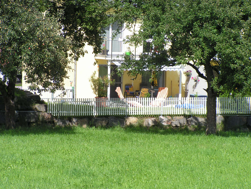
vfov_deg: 9.3
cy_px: 94
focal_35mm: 159
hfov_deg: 12.4
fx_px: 1153
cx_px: 126
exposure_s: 1/320
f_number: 4.8
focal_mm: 26.5
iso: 64
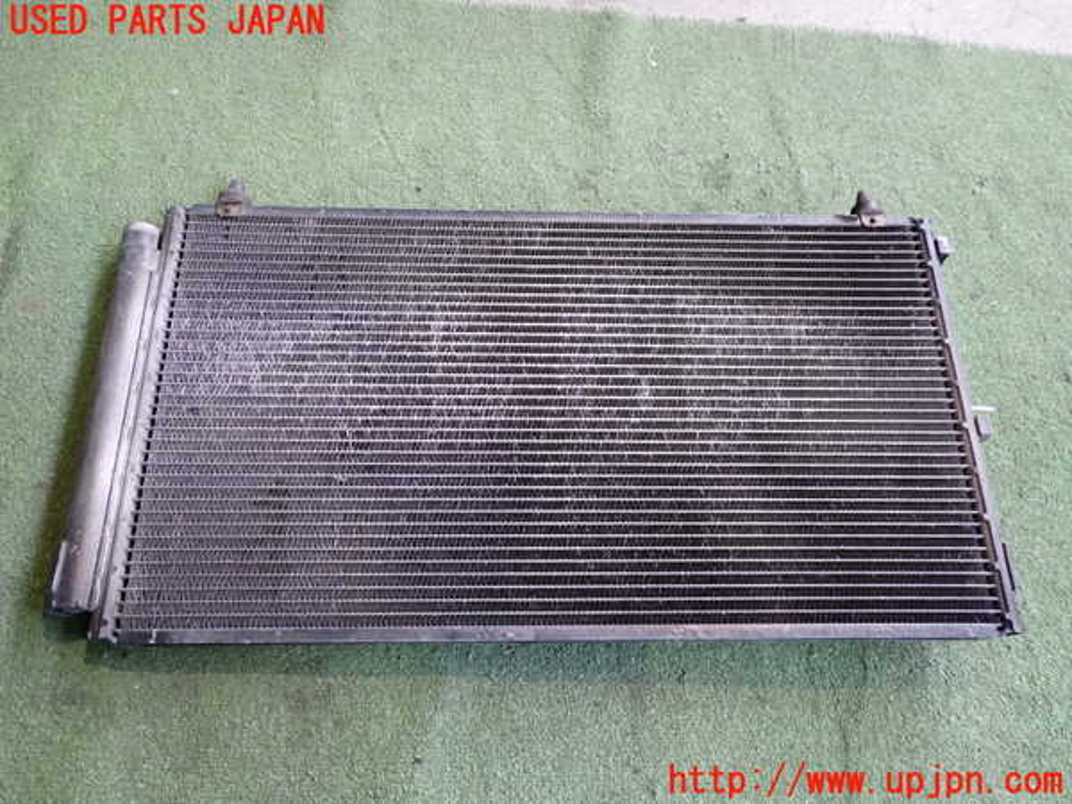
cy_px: 402
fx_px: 929
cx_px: 536
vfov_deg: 46.8
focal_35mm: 30
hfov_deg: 60.0
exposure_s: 1/30
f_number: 2.3
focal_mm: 5.4
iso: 200
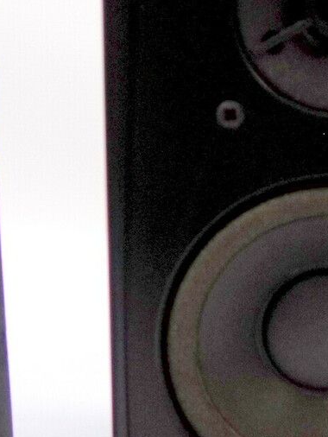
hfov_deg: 16.6
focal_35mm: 86
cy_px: 303
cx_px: 377
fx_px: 1086
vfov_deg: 22.6
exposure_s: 1/40
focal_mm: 6.1
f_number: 3.4
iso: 80
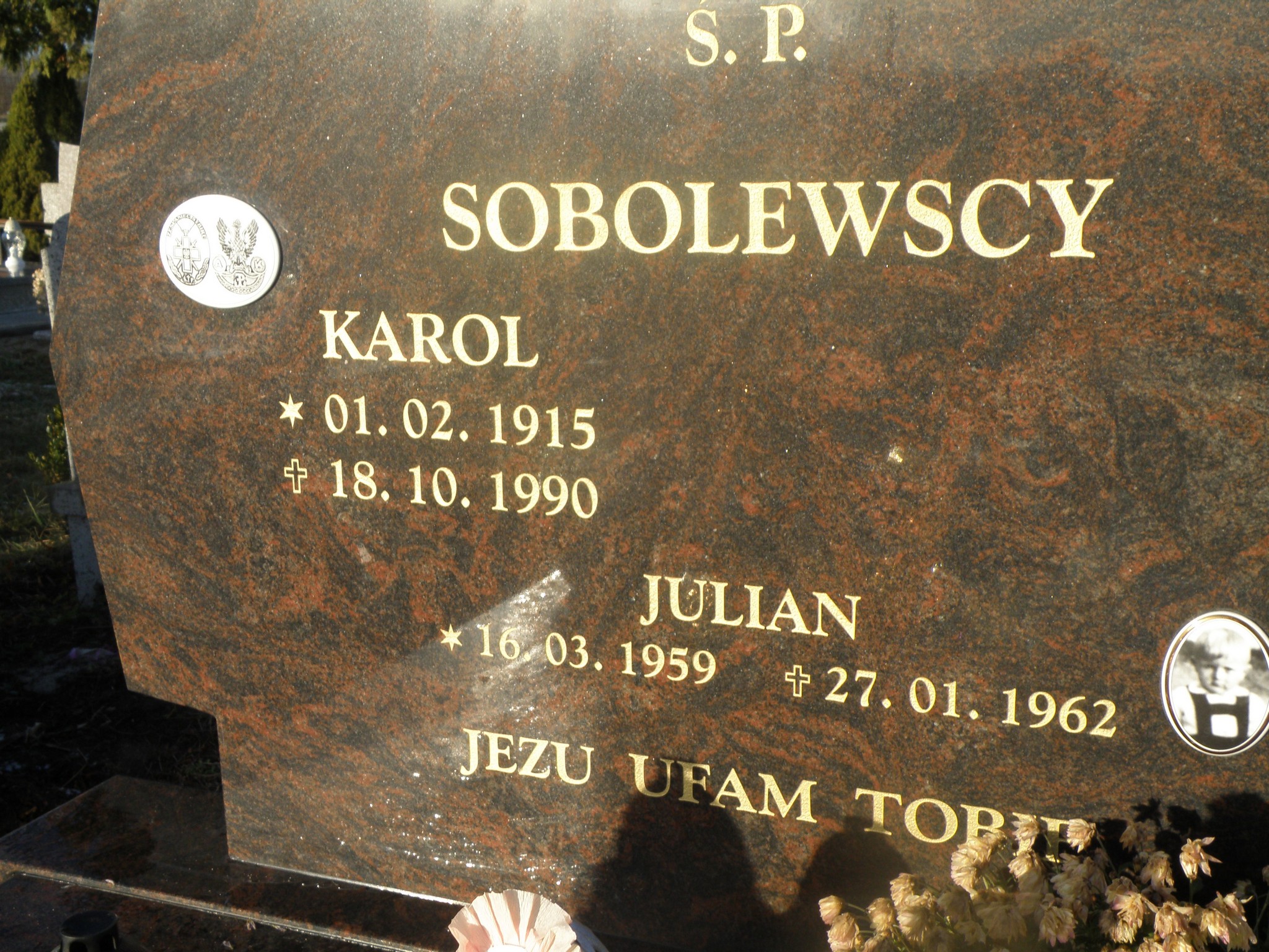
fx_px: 1576
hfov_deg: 43.9
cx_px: 634
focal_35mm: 43
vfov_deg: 33.6
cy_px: 476
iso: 64
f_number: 5.6
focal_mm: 7.68
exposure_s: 1/200
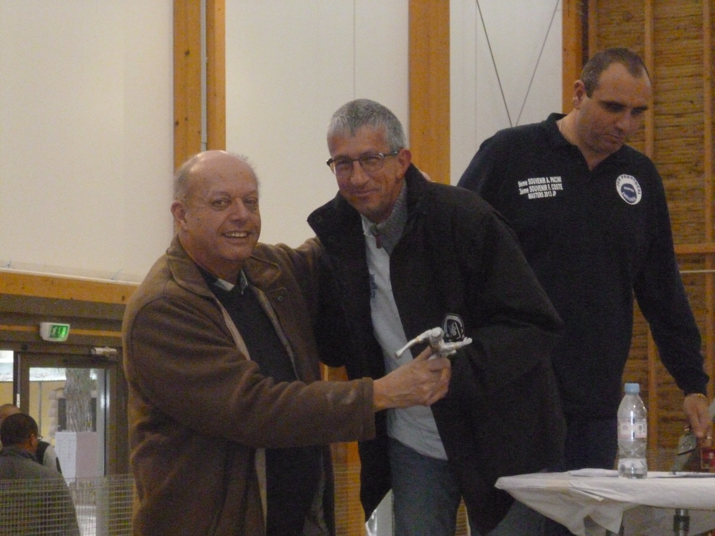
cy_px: 268
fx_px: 1962
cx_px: 358
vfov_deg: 15.6
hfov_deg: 20.7
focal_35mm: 95
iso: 1000
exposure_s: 1/125
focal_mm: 17
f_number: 5.7
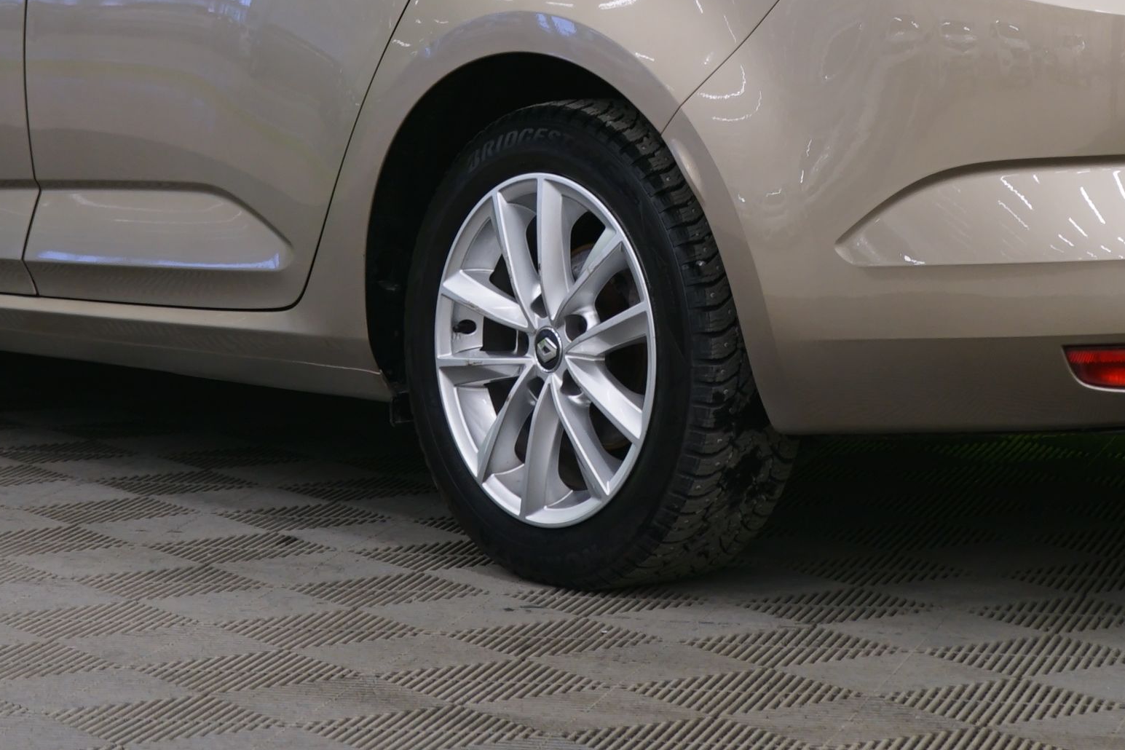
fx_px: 4218
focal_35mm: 135
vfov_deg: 10.0
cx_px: 647
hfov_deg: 15.2
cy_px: -194
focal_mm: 53
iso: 400
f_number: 5
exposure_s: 1/8
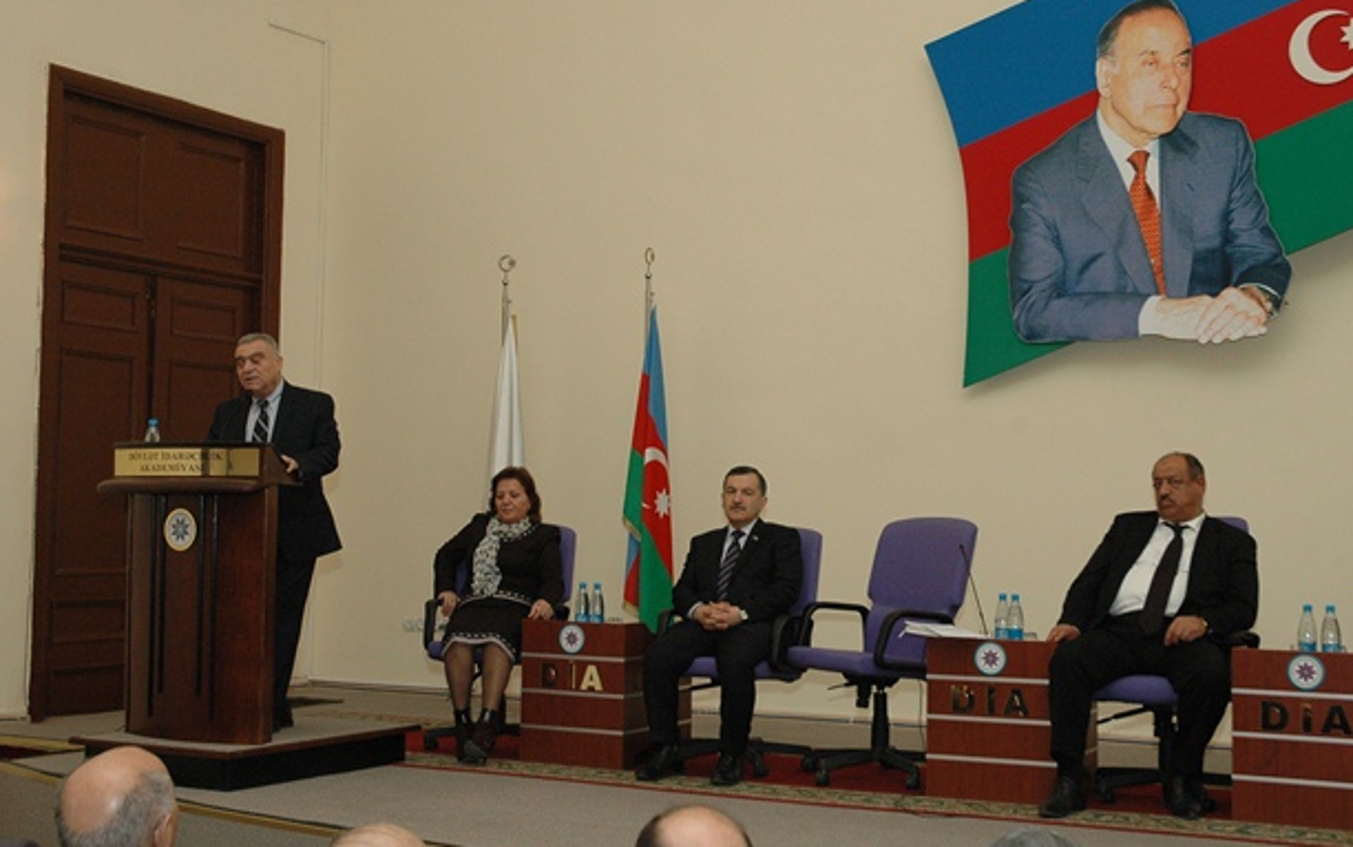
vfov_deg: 26.1
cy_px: 411
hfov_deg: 40.6
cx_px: 685
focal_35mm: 50
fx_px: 1827
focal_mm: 31
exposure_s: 1/100
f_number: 6.3
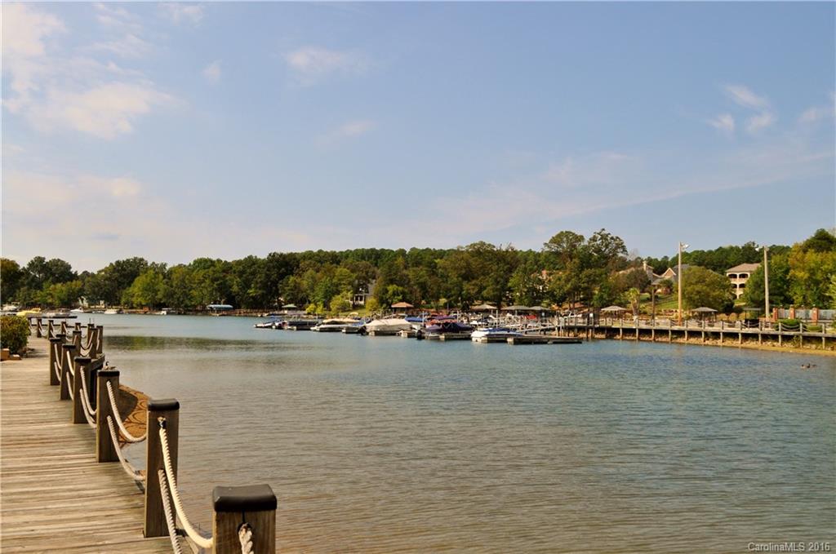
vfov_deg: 36.7
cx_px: 418
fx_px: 835
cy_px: 277
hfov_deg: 53.2
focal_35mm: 36
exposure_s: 1/1600
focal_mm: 24
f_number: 7.1
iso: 400
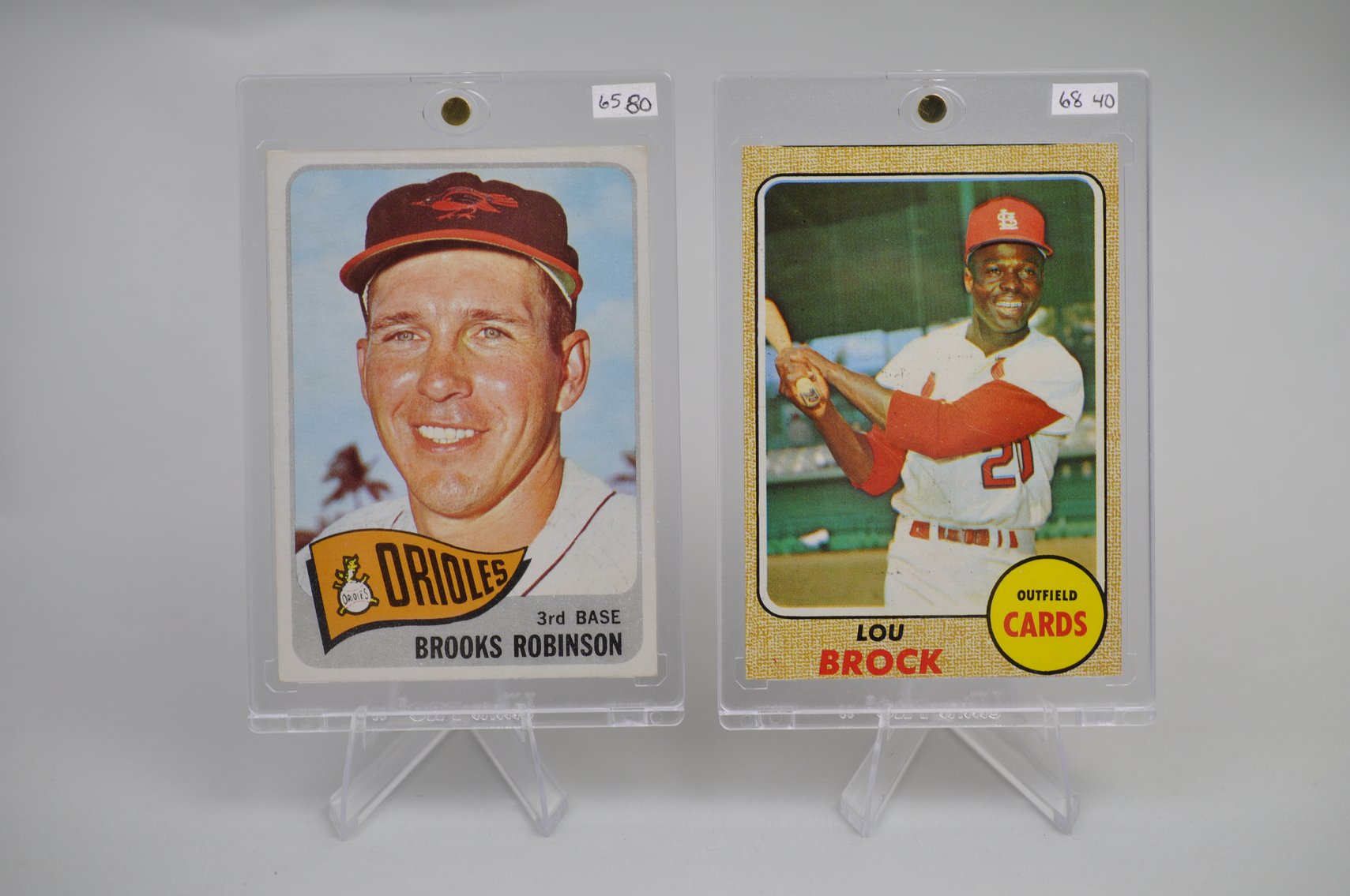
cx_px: 675
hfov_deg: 33.4
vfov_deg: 22.6
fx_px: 2247
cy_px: 448
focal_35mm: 60
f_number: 4.5
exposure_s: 1/80
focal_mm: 40
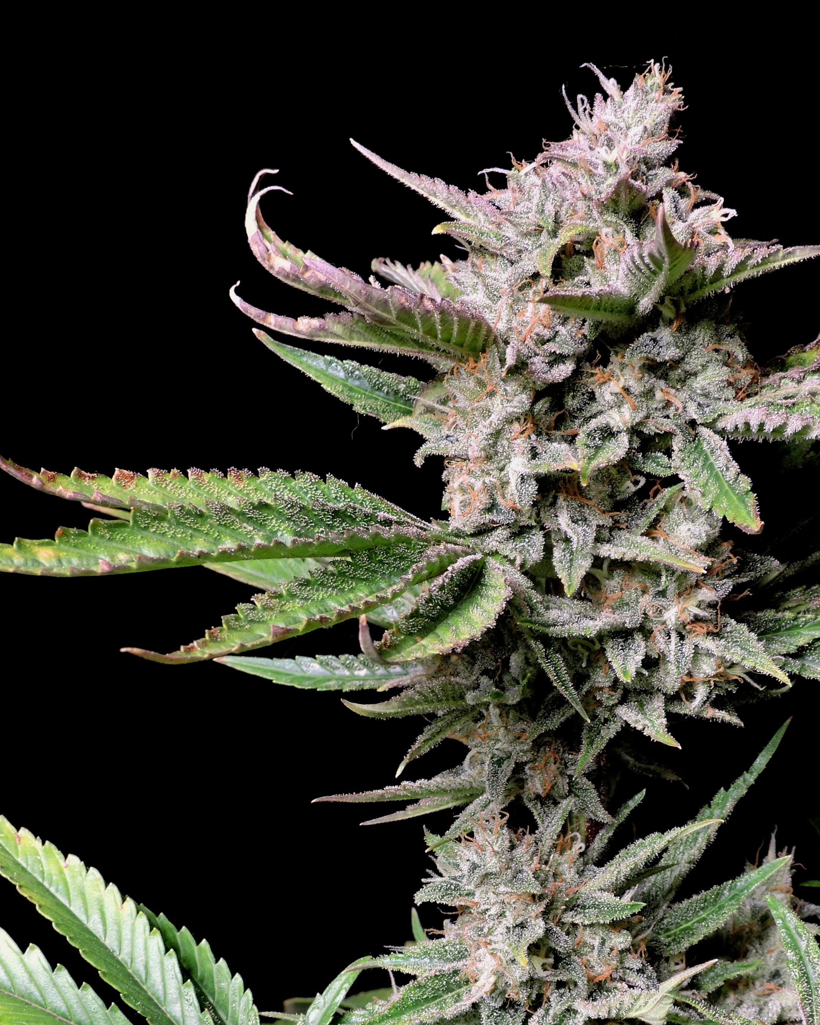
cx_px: 544
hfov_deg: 23.1
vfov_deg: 28.1
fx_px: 2002
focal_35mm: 66
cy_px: 818
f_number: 3.7
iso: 100
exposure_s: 1/30
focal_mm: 7.1
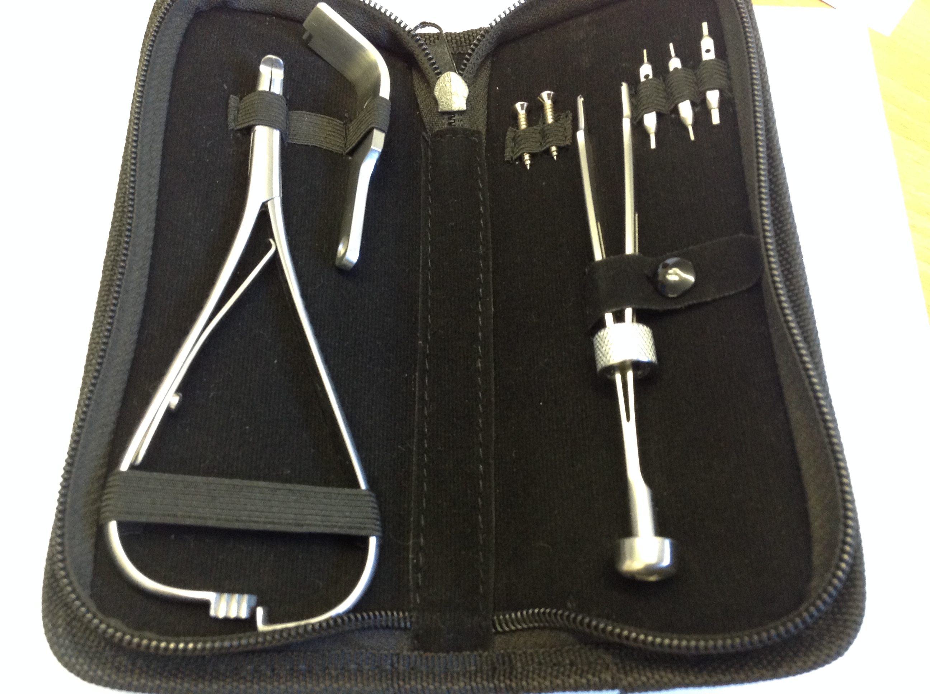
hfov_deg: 52.7
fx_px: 939
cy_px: 347
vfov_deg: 40.6
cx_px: 465
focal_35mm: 35
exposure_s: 1/17
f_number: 2.4
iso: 200
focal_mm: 4.28
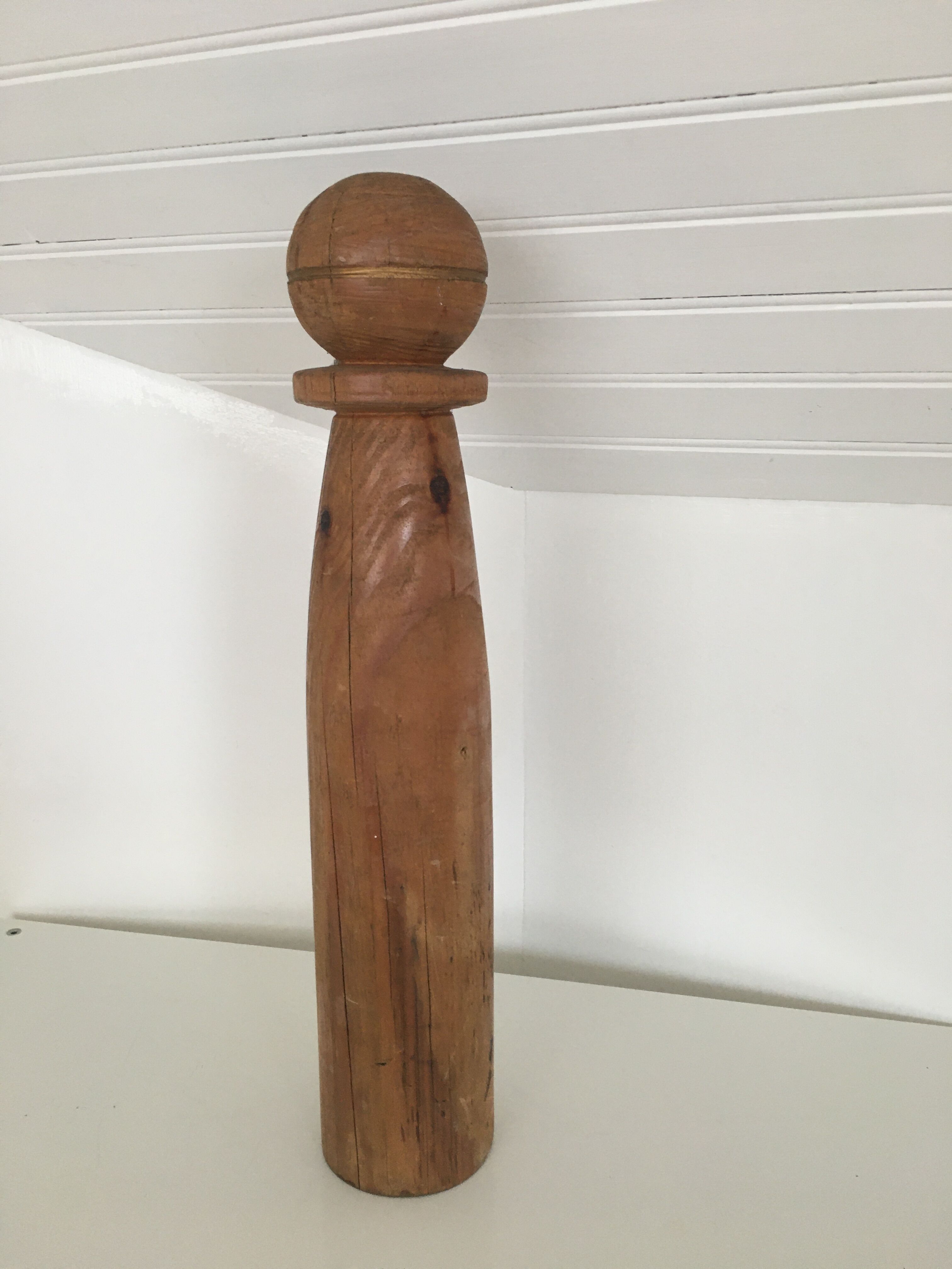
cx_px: 476
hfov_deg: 48.2
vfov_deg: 61.7
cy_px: 634
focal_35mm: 29
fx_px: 1063
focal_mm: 4.15
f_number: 2.2
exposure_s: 1/33
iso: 125
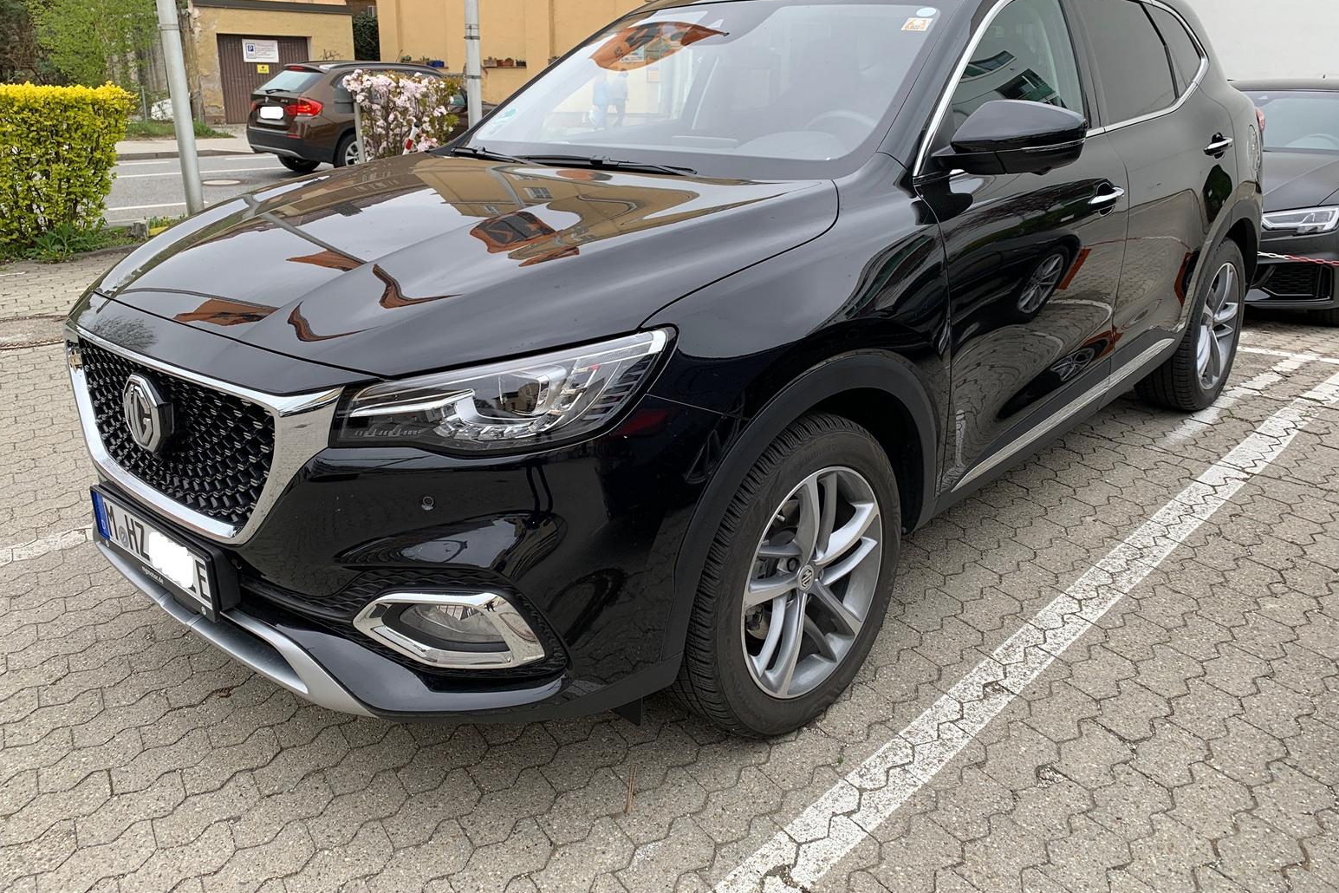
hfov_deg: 65.5
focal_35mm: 28
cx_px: 672
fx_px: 1041
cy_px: 396
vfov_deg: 46.3
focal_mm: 4.25
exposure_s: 1/220
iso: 25
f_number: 1.8
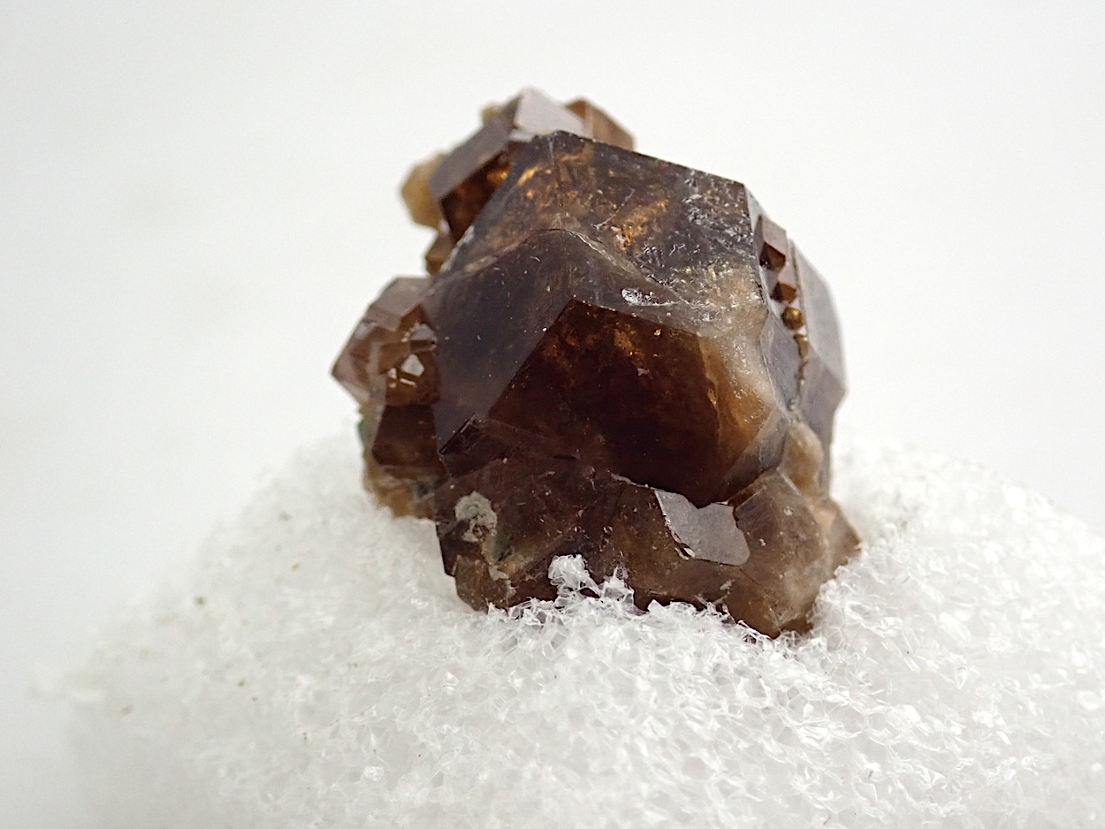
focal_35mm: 88
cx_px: 552
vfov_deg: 16.8
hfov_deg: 22.2
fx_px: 2810
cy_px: 414
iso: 800
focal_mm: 15.66
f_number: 4.5
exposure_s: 1/50
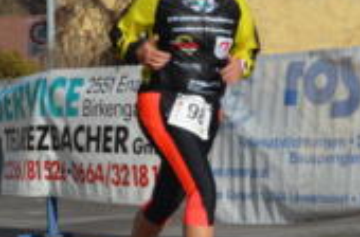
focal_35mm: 115
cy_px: 139
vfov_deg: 11.8
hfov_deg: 17.7
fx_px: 1146
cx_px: 305
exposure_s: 1/1500
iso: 400
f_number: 6.7
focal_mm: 26
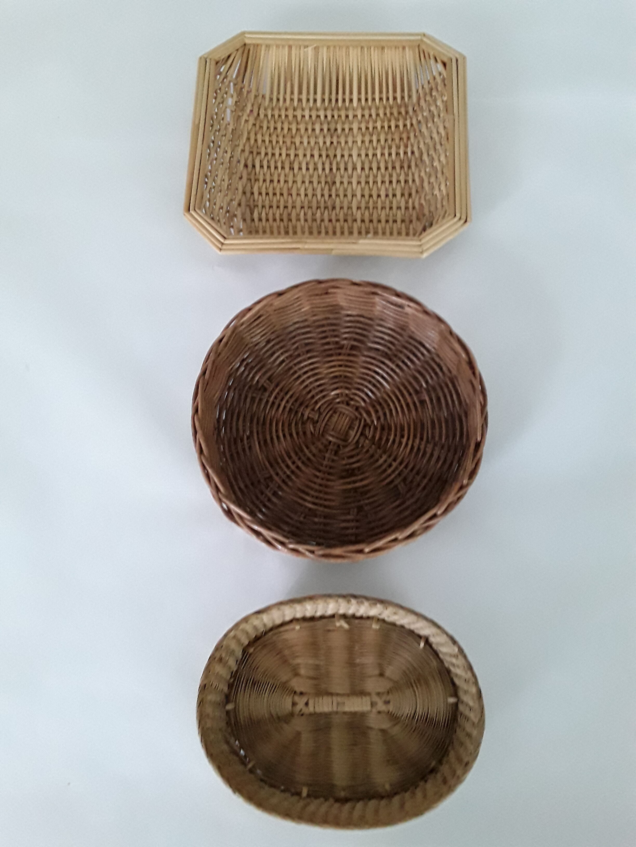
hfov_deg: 51.4
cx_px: 318
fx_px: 661
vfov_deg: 65.3
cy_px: 424
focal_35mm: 27
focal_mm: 2.91
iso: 400
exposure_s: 1/17
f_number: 1.9
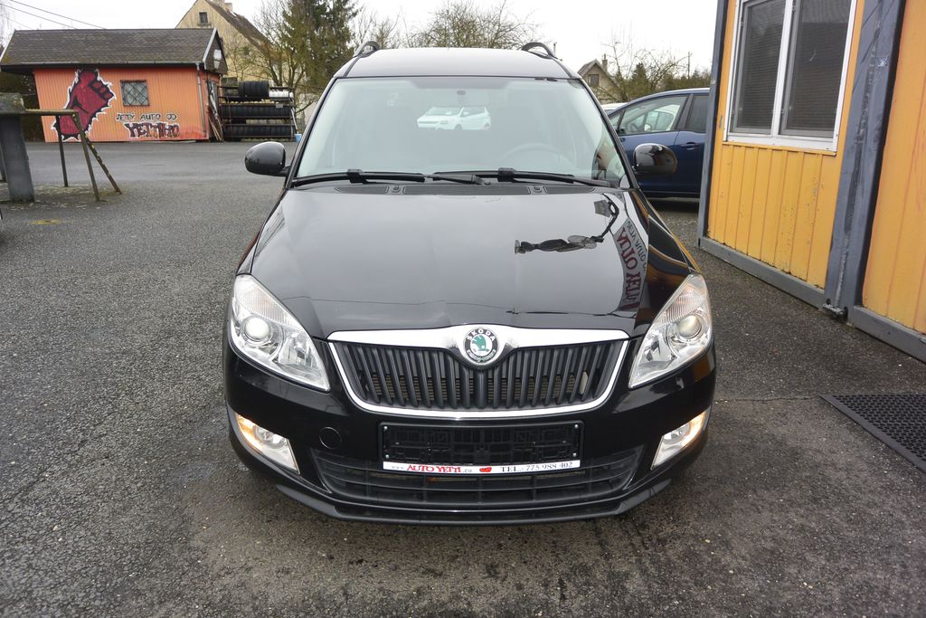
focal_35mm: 27
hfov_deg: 67.4
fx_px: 695
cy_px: 309
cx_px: 463
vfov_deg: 47.9
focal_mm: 10
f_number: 4
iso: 160
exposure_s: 1/200
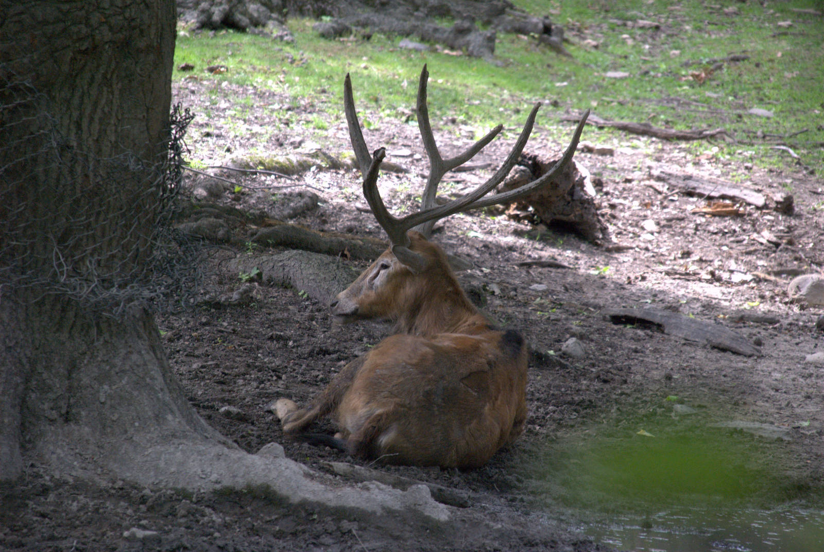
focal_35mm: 300
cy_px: 276
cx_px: 412
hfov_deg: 6.9
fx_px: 6877
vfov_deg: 4.6
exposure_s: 1/200
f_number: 6.3
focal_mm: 200
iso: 1600
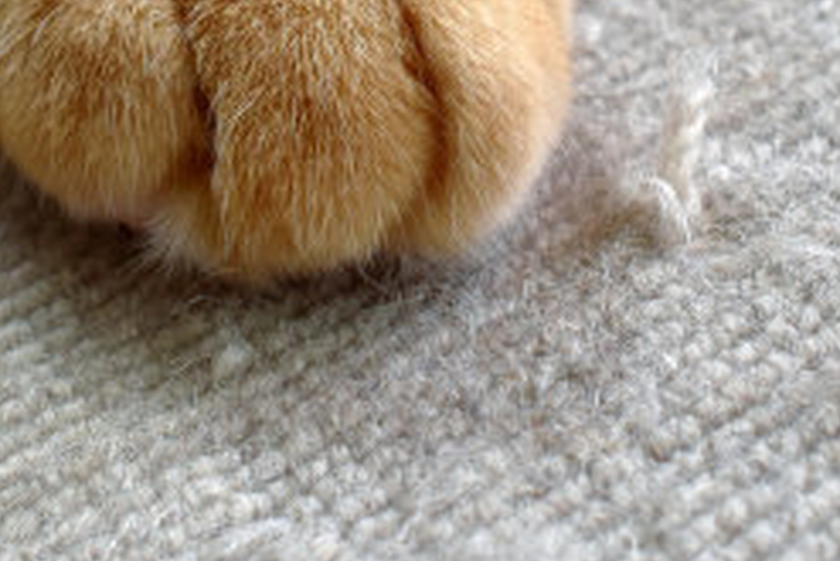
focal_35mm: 119
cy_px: -95
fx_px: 2778
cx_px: 503
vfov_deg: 11.3
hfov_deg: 17.2
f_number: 9
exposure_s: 1/80
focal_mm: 32
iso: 640
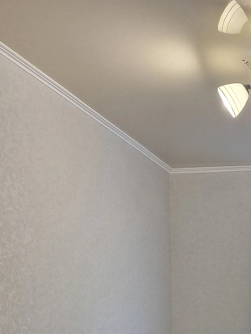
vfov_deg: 28.6
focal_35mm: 60
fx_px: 579
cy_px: 384
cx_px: 277
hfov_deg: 23.0
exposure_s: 1/100
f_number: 1.8
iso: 50
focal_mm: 5.54
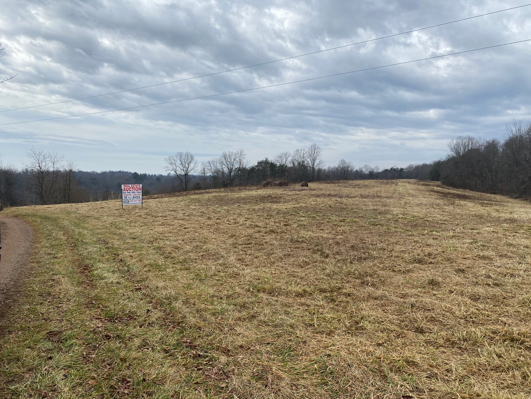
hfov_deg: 67.3
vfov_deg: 53.1
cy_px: 200
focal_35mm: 26
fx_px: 399
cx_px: 266
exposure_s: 1/2222
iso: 32
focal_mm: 4.25
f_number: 1.8
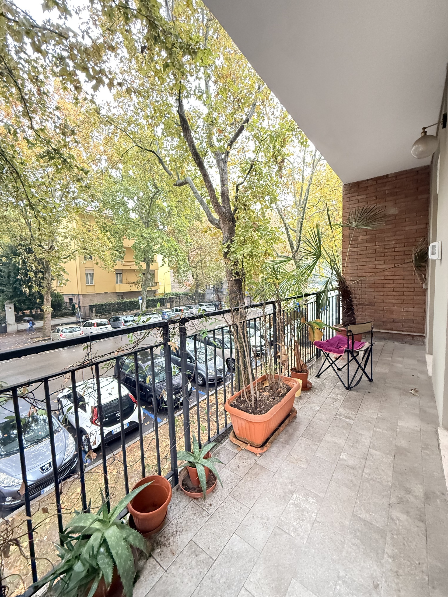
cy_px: 298
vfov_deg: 102.1
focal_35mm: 14
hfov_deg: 85.7
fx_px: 242
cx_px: 224
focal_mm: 2.22
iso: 640
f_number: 2.2
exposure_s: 1/60
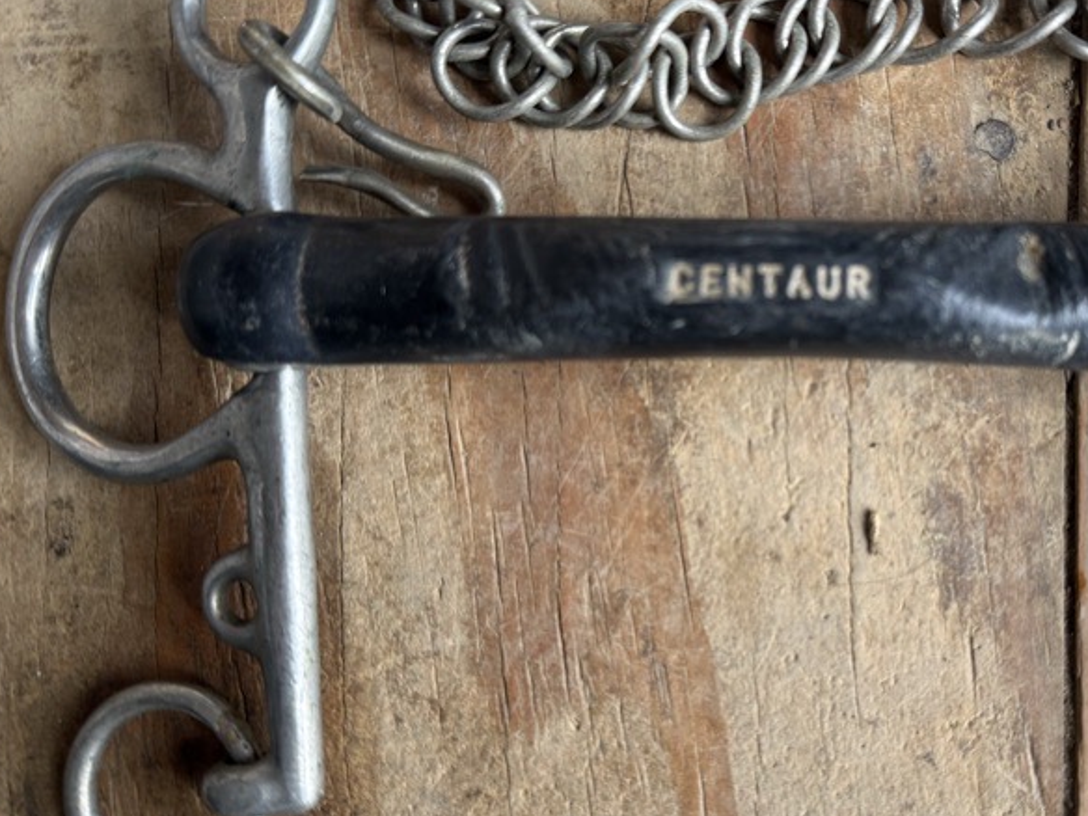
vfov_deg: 38.7
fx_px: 1163
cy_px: 385
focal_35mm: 37
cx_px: 751
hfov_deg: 49.0
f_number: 1.78
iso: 125
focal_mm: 6.76
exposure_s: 1/148
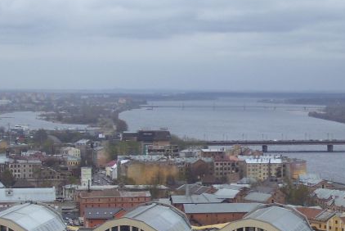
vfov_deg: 10.6
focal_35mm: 130
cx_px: 316
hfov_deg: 15.6
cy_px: 155
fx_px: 1247
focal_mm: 10.8
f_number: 3.6
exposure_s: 1/500
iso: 80
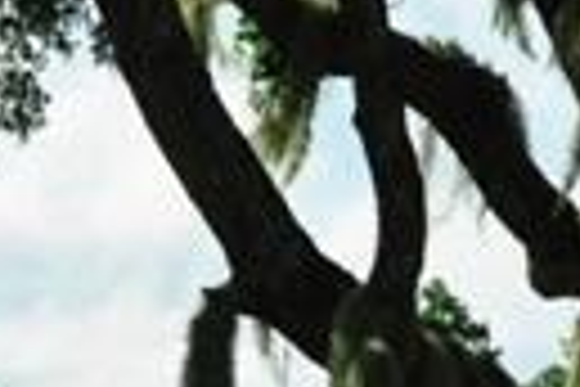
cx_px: 189
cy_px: 367
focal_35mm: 241
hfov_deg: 8.5
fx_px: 3882
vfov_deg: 5.7
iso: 800
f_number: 7.1
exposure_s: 1/3200
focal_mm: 26
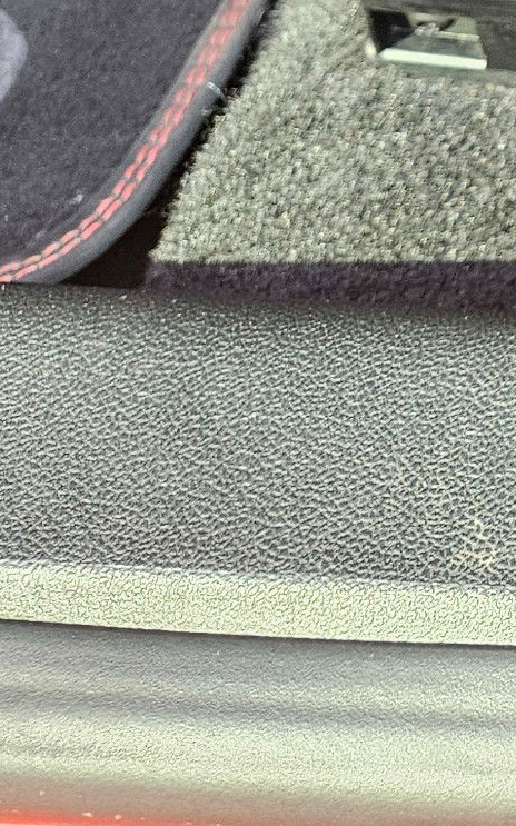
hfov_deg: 11.9
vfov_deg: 22.3
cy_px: -225
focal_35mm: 84
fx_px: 1891
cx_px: 1318
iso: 320
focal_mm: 5.4
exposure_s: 1/142
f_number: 1.8
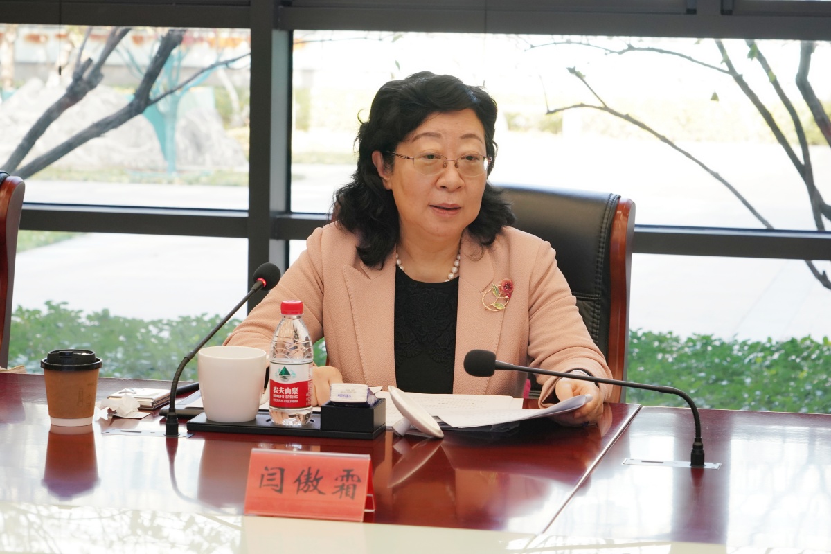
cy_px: 277
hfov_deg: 23.6
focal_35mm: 86
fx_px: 1985
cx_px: 416
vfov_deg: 15.9
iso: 1250
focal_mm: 86
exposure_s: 1/100
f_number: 9
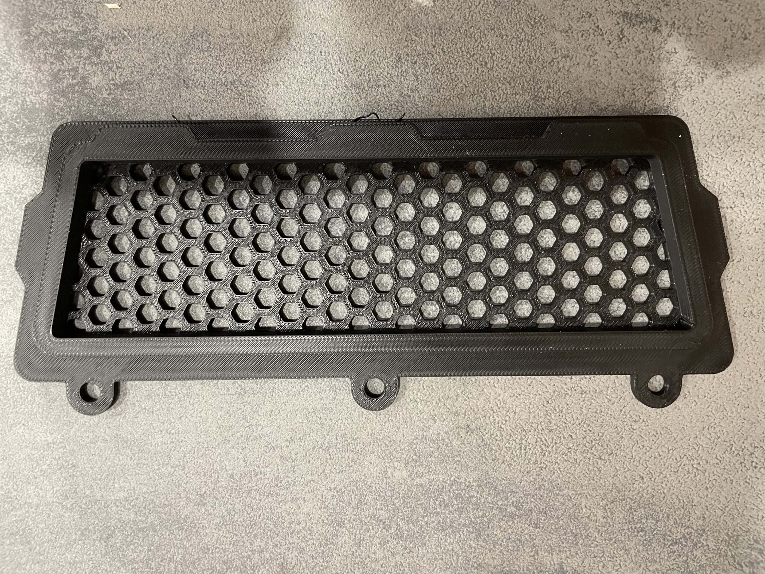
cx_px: 382
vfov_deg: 53.1
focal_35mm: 26
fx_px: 575
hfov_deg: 67.3
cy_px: 287
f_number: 1.6
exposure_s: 1/50
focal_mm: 4.2
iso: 400
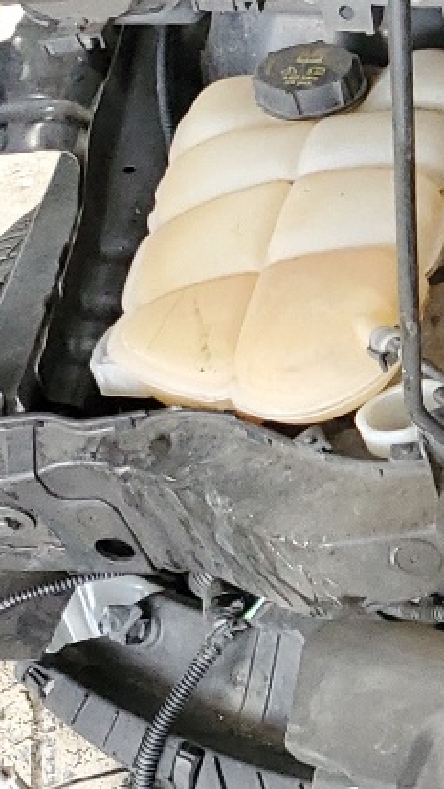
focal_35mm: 110
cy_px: 507
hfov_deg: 8.9
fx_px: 2300
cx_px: 1351
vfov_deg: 19.4
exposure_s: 1/60.2
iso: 170
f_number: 1.5
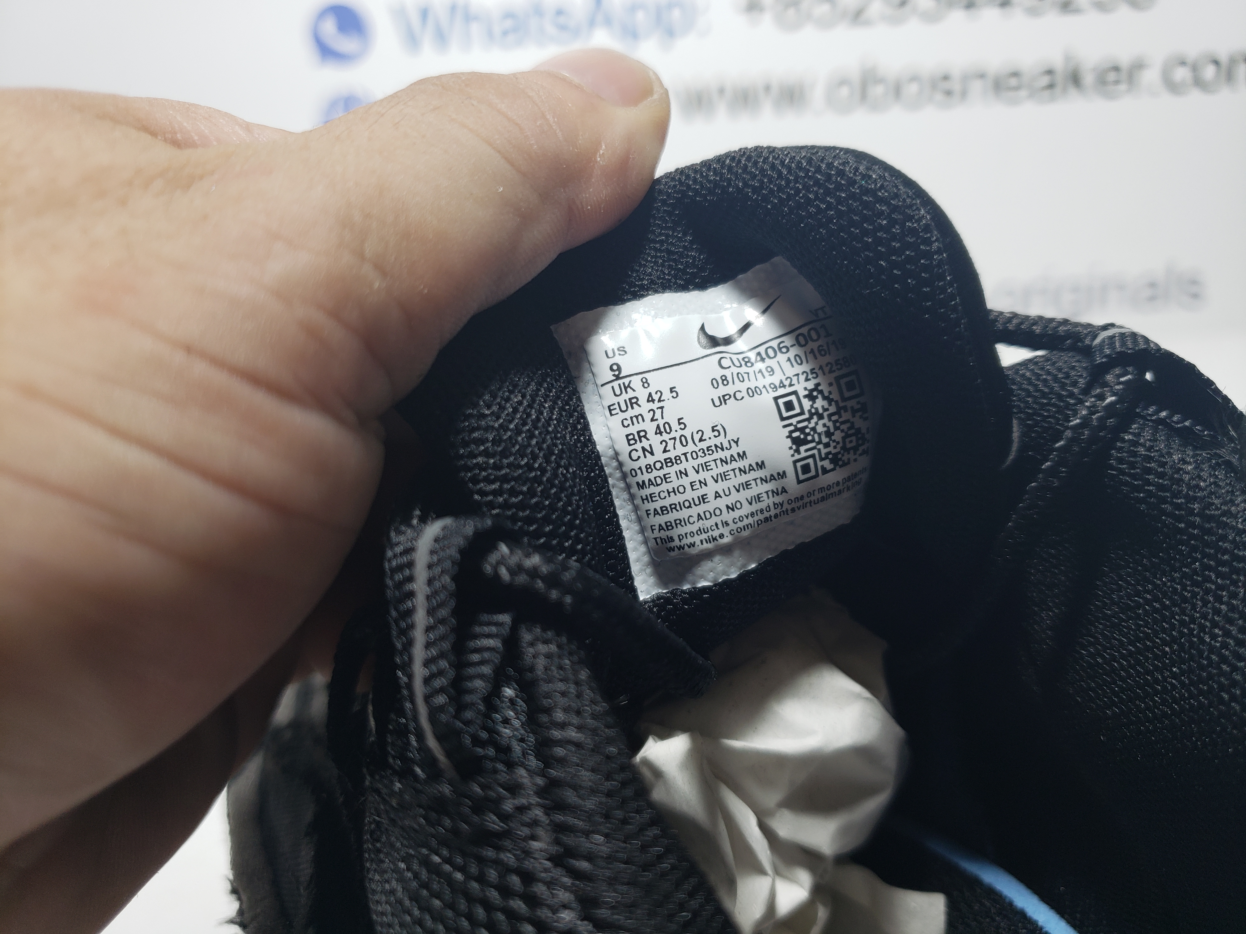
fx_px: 936
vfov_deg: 53.1
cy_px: 467
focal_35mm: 26
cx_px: 623
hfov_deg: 67.3
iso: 50
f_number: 1.5
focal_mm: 4.3
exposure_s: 1/243
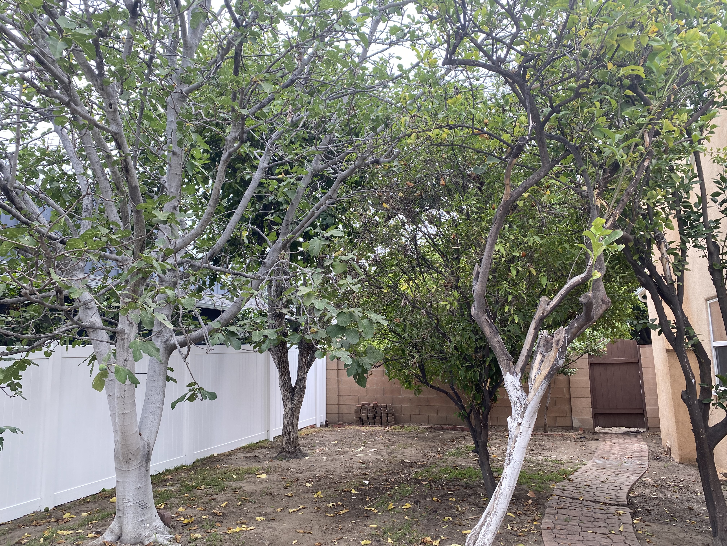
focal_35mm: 26
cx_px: 364
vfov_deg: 53.1
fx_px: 546
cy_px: 273
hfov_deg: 67.3
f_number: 1.8
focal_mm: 4.25
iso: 32
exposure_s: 1/236
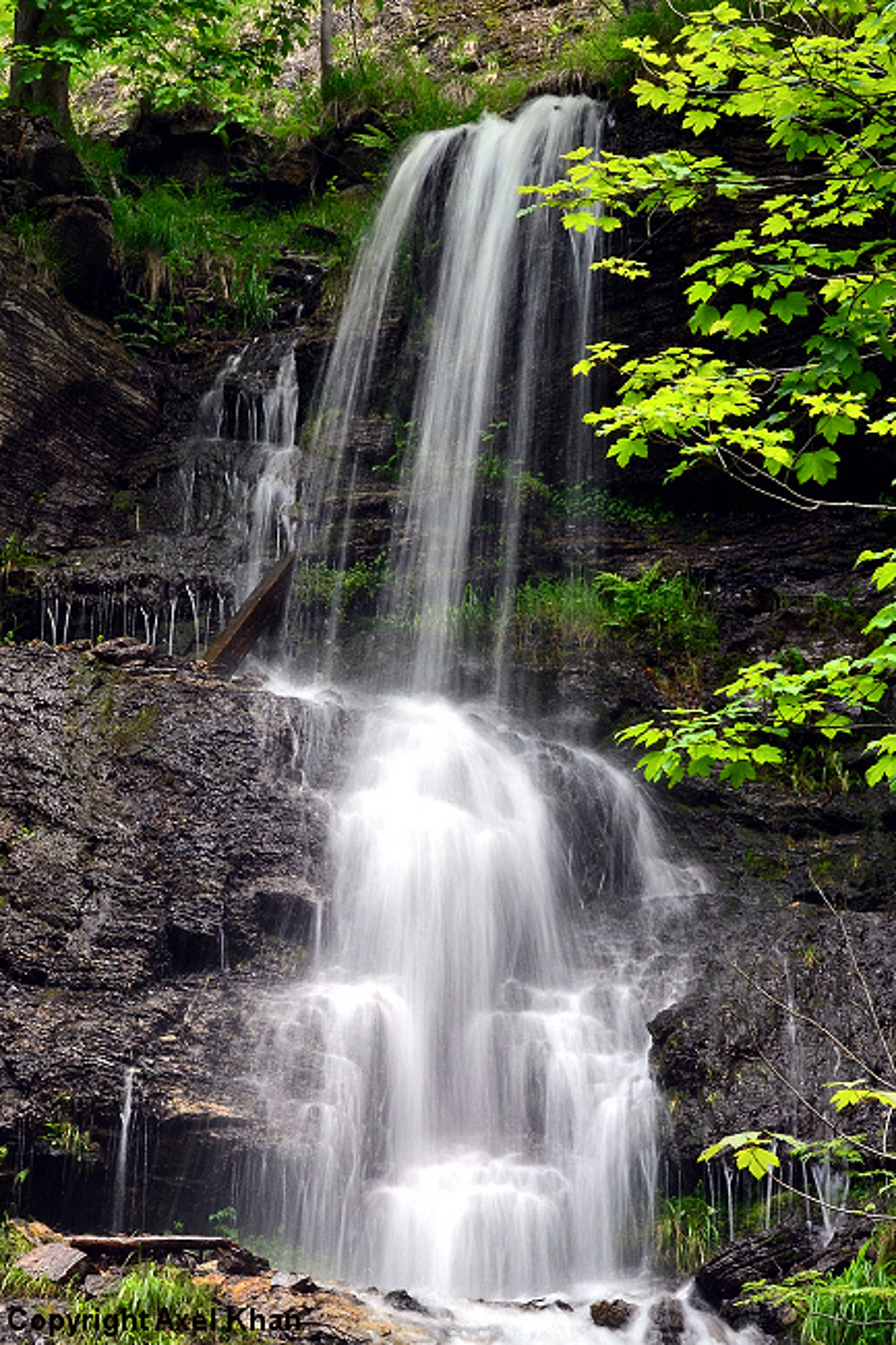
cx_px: 448
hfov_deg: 16.5
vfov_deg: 24.6
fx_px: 3081
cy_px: 672
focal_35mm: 82
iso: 100
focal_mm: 55
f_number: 22
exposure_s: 1/5
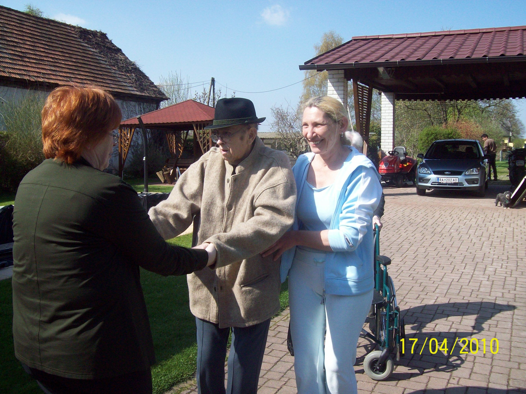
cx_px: 263
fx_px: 547
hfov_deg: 51.4
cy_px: 197
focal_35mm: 36
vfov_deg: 39.7
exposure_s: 1/381
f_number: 4.8
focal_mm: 6
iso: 80
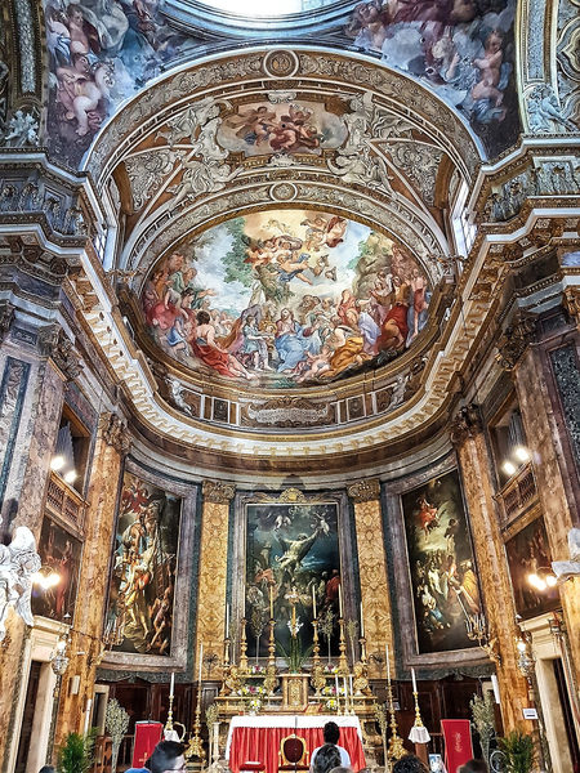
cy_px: 386
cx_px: 290
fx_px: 581
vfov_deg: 67.3
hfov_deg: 53.1
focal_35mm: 26
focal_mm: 4.2
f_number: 1.7
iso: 200
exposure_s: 1/25
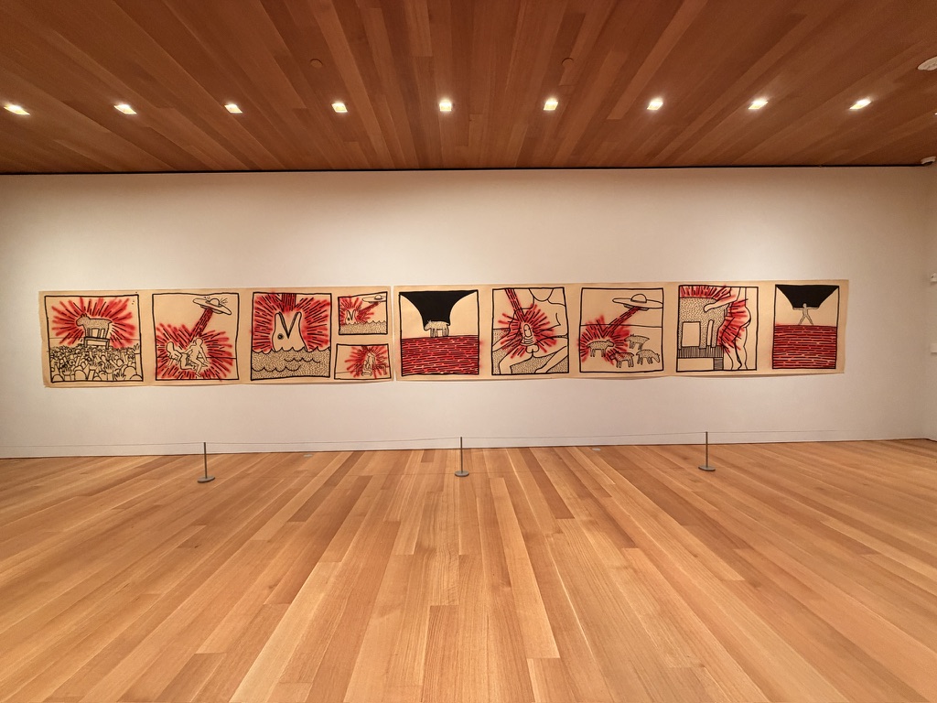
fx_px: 379
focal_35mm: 14
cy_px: 352
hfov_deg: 102.1
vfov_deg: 85.7
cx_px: 468
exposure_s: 1/60
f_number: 2.2
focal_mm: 2.22
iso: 320
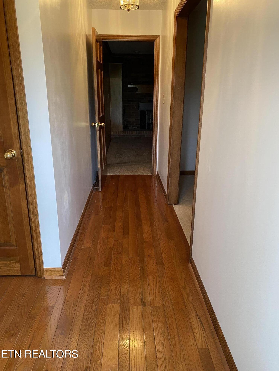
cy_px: 186
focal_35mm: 26
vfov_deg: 67.3
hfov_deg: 53.1
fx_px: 279
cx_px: 140
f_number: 1.8
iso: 250
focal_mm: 4.25
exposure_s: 1/60
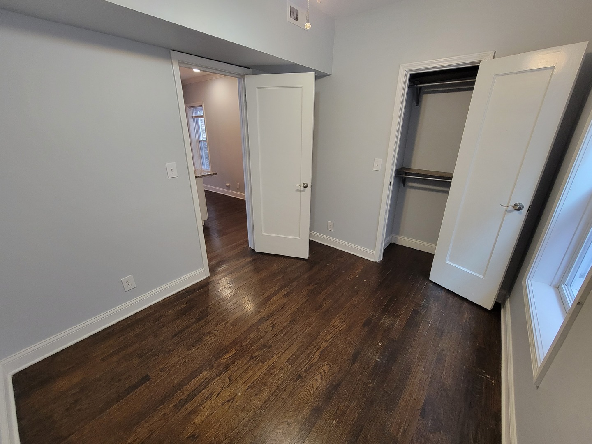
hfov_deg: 106.2
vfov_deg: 89.9
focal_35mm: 13
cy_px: 222
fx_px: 222
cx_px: 296
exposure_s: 1/60
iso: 400
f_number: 2.2
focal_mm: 2.2
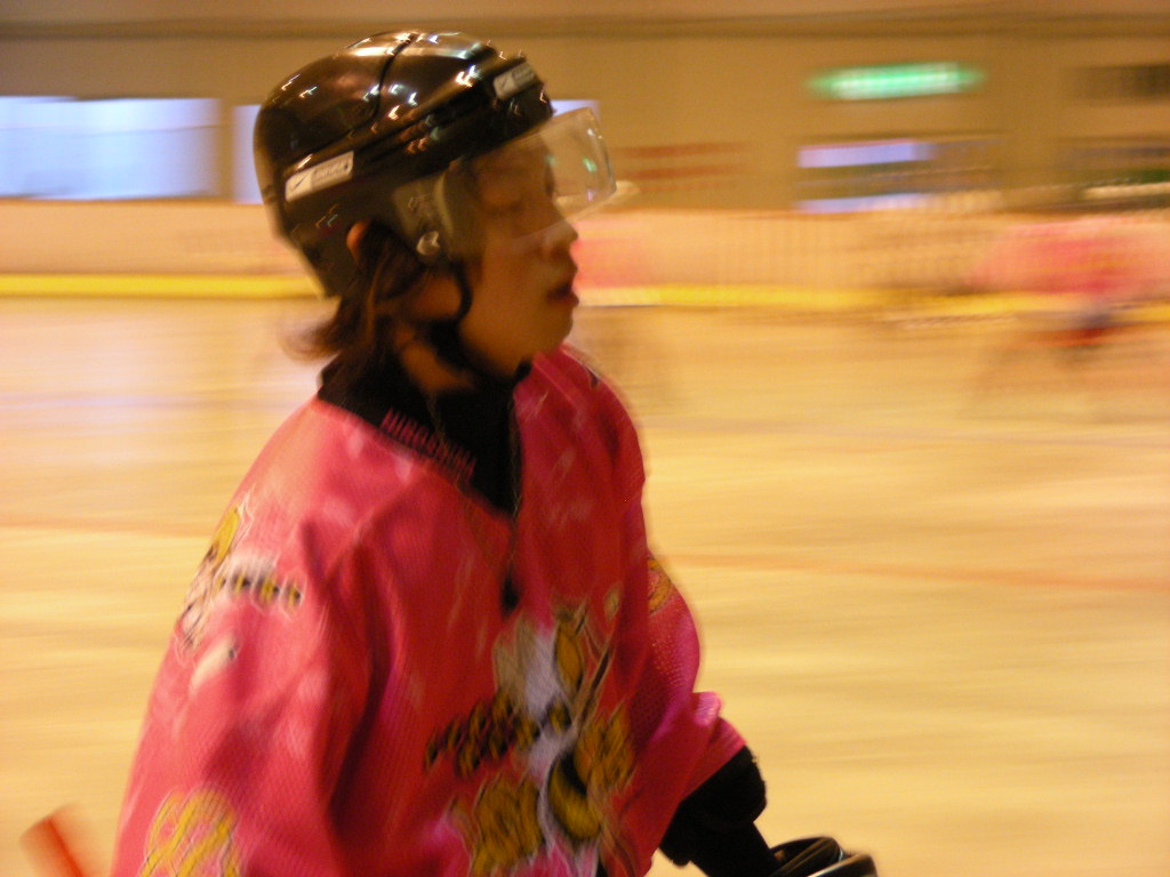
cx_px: 585
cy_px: 438
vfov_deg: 13.1
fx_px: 3819
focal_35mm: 113
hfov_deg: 17.4
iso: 226
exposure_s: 1/15
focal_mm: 18.9
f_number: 3.5
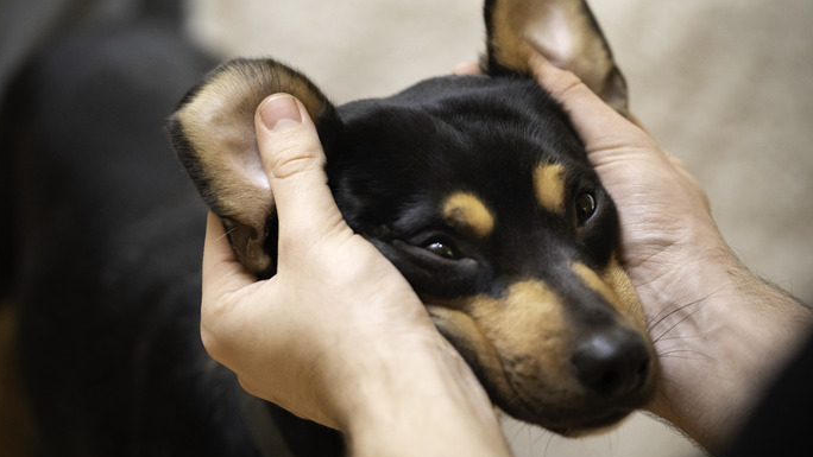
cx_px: 421
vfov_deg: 8.6
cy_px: 212
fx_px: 3040
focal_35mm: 141
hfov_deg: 15.2
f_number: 2.8
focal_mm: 118
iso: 4000
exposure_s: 1/1600
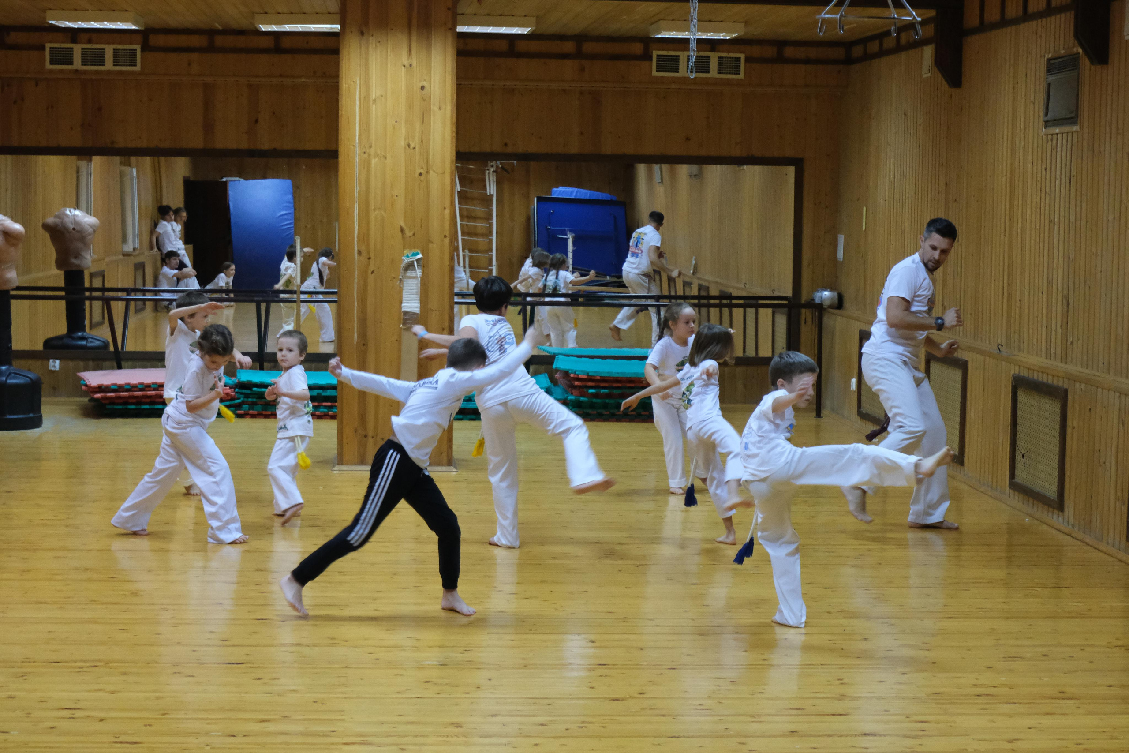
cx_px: 564
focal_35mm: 68
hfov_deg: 29.7
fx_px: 2133
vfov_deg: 20.0
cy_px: 376
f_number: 5.6
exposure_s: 1/105
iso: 6400
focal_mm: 45
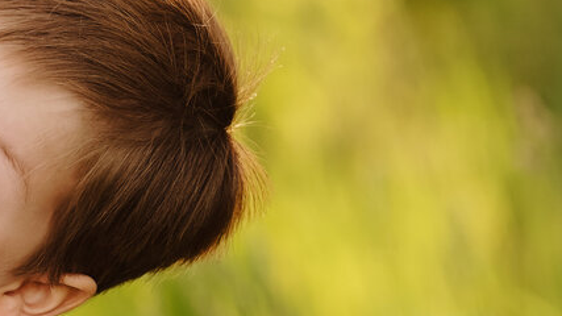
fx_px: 8895
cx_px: 4
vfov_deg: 2.0
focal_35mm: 597
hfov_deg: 3.6
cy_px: 357
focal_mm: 135
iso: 160
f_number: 2.8
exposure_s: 1/400
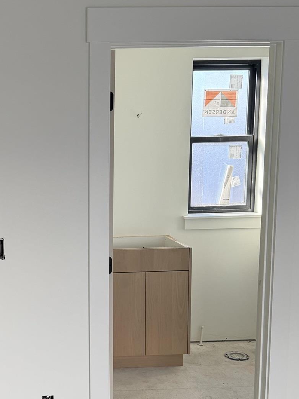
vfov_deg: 36.1
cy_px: 233
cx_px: 31
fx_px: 611
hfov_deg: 26.6
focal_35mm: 53
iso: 125
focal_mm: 6.76
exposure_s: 1/200
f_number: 1.78
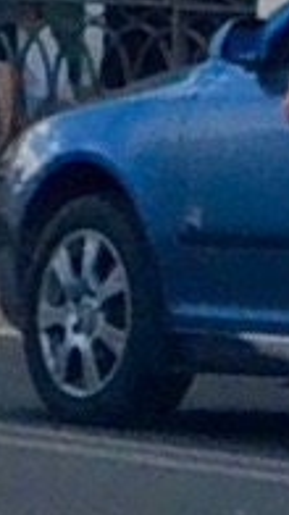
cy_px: -139
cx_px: -822
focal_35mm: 143
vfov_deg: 14.5
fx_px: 1952
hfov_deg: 6.8
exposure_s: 1/855
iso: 32
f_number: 2.2
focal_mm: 4.15
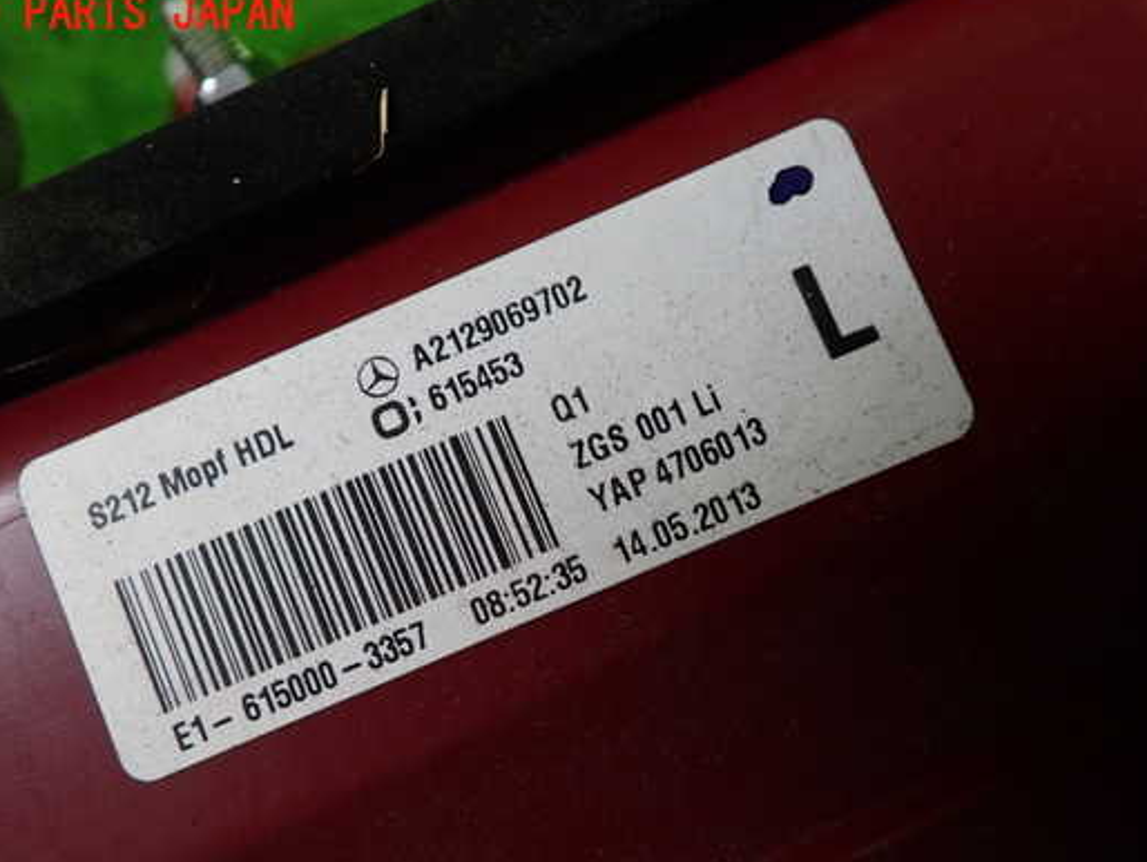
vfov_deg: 40.6
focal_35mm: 35
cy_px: 489
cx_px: 558
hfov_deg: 52.6
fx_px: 1160
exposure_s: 1/50
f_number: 2.3
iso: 200
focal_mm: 5.4
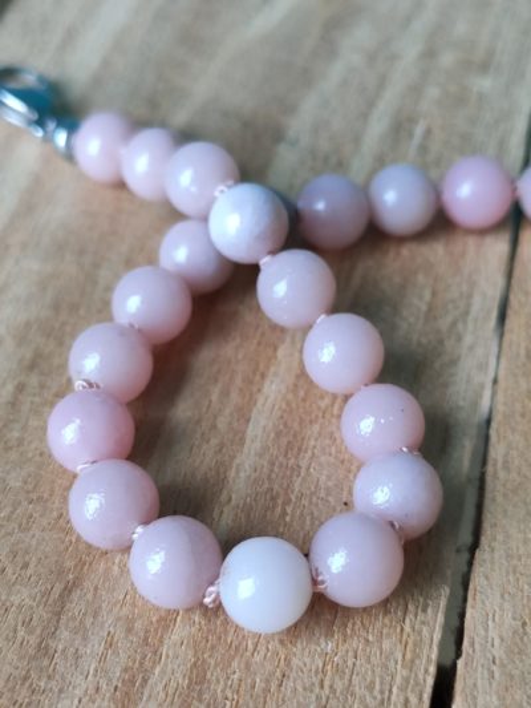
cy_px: 354
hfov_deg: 53.1
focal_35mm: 26
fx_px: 532
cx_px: 266
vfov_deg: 67.3
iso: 427
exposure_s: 1/33
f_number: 1.75
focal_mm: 4.77
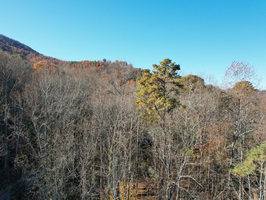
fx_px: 184
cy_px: 100
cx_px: 124
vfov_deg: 56.8
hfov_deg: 71.5
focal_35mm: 24
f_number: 2.8
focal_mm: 8.38
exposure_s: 1/1000
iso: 140
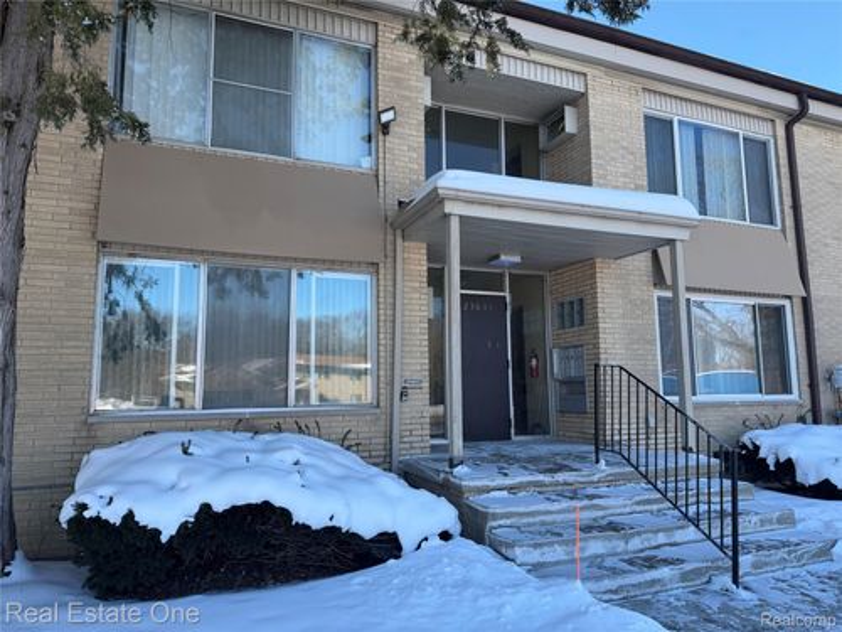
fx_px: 584
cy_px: 316
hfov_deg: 71.6
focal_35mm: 24
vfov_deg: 56.8
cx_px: 421
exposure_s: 1/1292
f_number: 1.78
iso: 80
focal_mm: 6.76
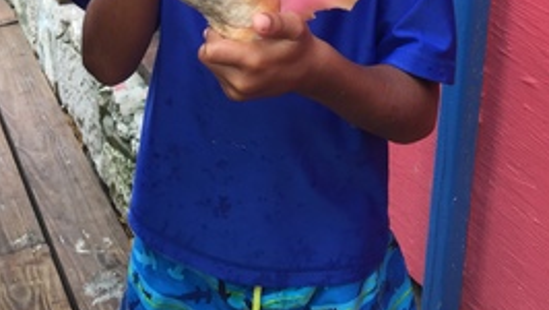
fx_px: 830
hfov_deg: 36.6
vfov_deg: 18.6
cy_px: -159
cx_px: 256
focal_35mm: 57
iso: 32
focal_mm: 4.15
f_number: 2.2
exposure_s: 1/60
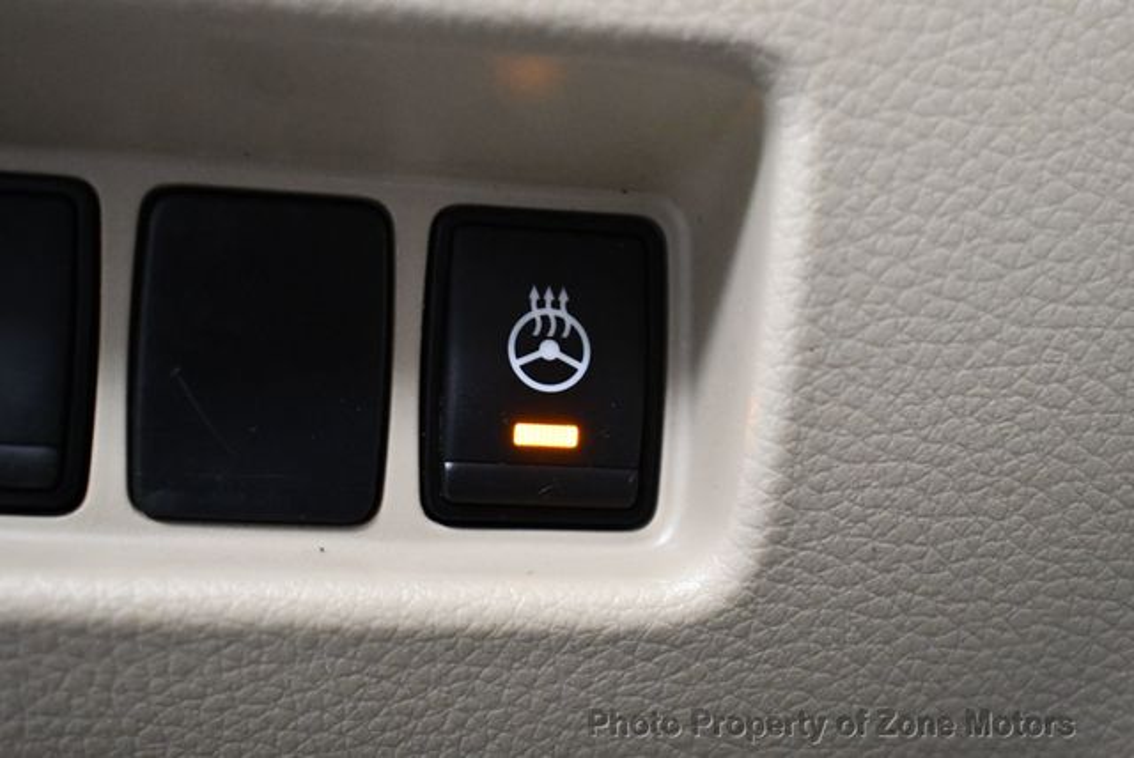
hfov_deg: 38.2
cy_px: 379
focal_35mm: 52
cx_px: 567
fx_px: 1639
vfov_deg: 26.0
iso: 4000
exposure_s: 1/60
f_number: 4
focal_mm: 26
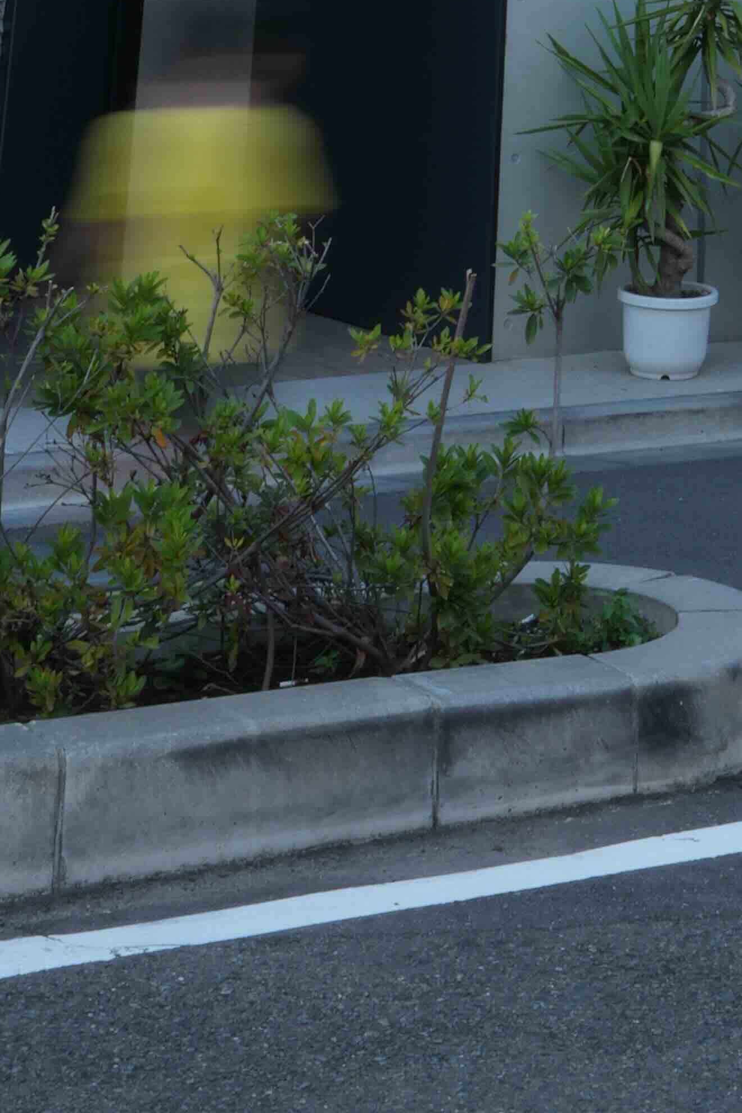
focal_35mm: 96
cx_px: 800
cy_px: -1374
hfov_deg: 14.0
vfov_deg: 15.1
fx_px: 2968
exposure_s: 1/6
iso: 100
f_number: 22
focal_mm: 20
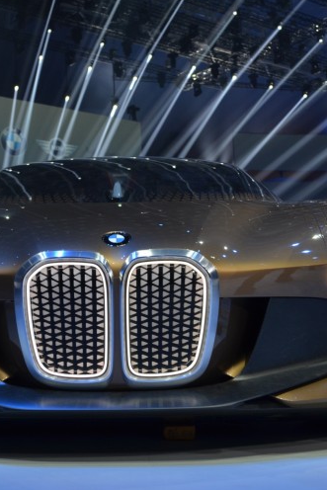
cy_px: 244
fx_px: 803
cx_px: 128
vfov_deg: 33.9
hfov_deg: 23.0
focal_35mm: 59
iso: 400
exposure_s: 1/80
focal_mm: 26
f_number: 4.5
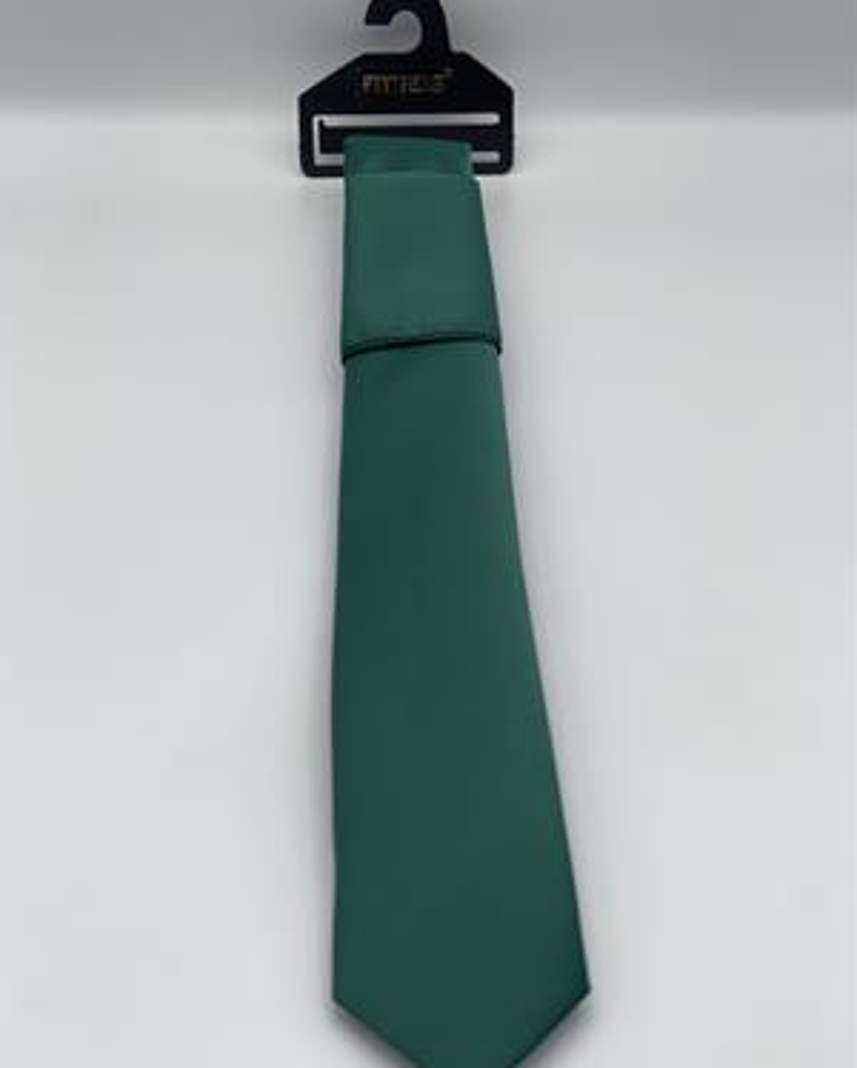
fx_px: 1773
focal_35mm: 56
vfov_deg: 33.5
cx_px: 420
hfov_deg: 27.2
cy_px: 538
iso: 25
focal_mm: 6
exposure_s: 1/192
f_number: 2
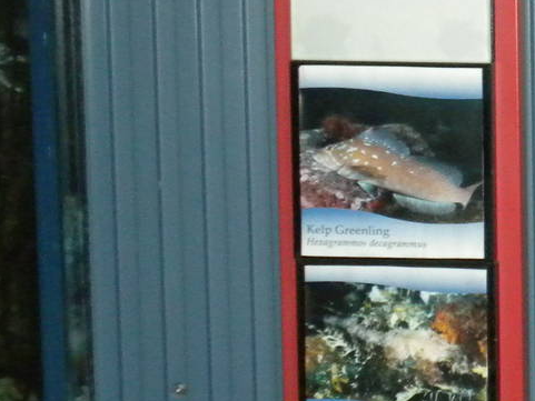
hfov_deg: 14.6
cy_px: 94
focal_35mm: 123
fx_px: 1901
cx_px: 869
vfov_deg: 12.0
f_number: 3.5
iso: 400
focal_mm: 6.6
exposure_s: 1/30
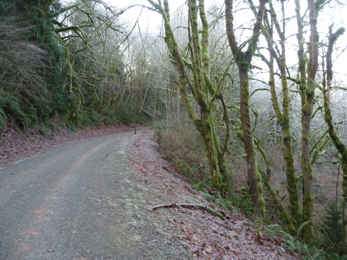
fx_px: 281
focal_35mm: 28
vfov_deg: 49.7
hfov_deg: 63.4
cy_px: 130
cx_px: 174
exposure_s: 1/40
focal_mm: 4.7
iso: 100
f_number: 3.3
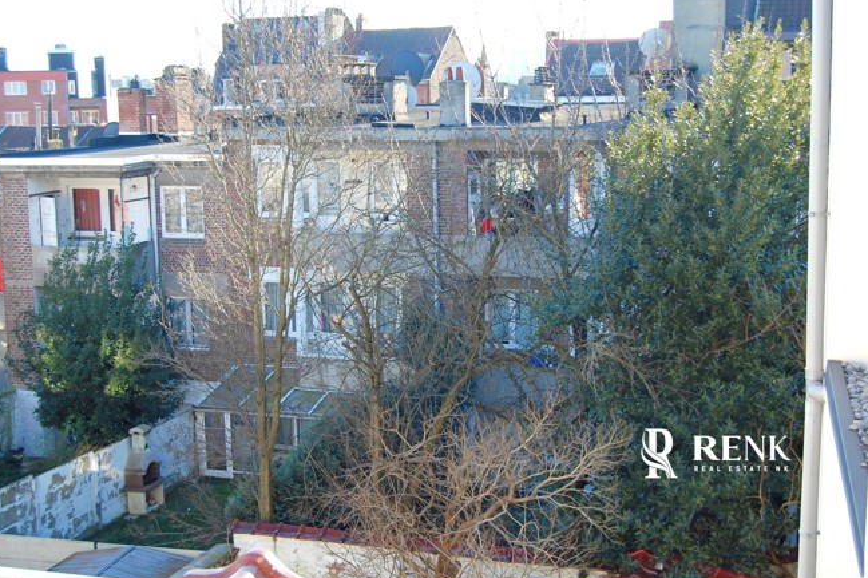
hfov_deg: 39.6
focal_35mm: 50
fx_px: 1205
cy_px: 273
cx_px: 409
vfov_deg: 27.0
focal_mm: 30
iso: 200
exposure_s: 1/125
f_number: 5.6
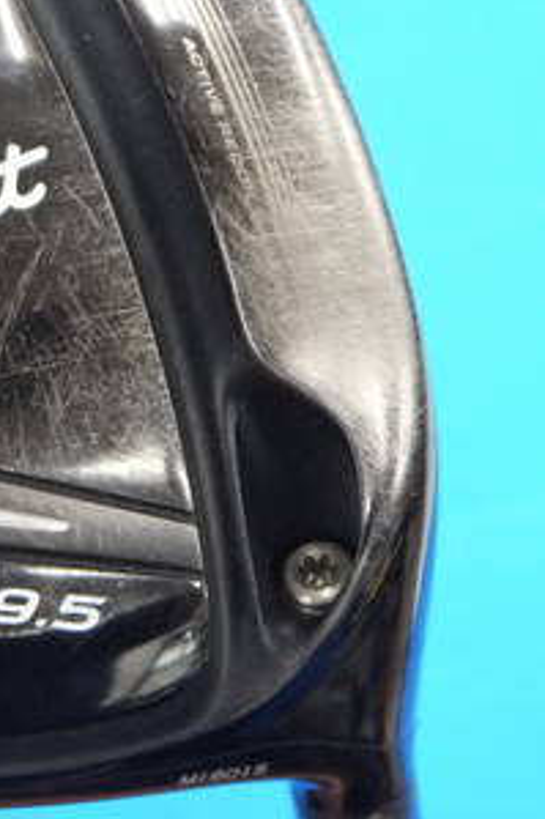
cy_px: 274
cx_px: -33
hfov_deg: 7.3
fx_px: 4251
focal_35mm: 187
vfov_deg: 11.0
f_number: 5.6
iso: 800
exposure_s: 1/50
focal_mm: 42
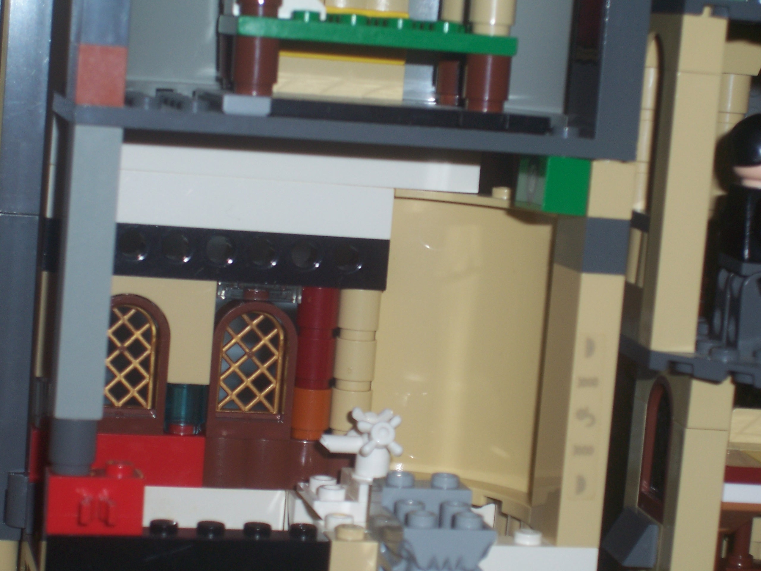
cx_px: 380
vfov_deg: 14.5
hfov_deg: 19.3
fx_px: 2242
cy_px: 286
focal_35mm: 102
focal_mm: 16.8
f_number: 4.6
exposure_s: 1/90
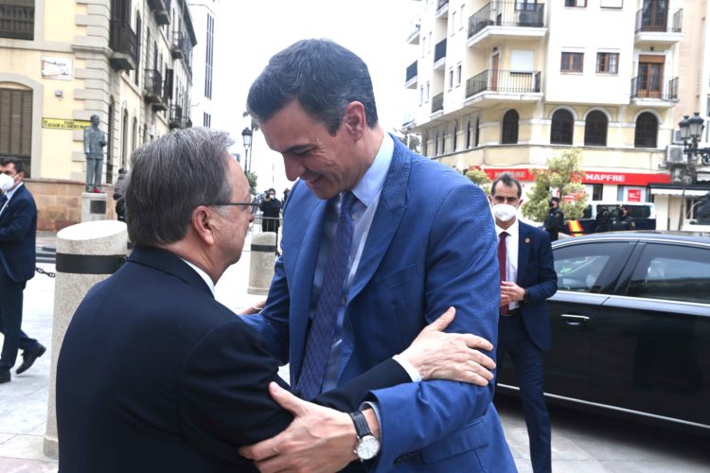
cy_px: 236
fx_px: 868
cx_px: 355
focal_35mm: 44
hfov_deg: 44.5
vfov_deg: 30.5
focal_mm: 44
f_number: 16
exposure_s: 1/160
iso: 500
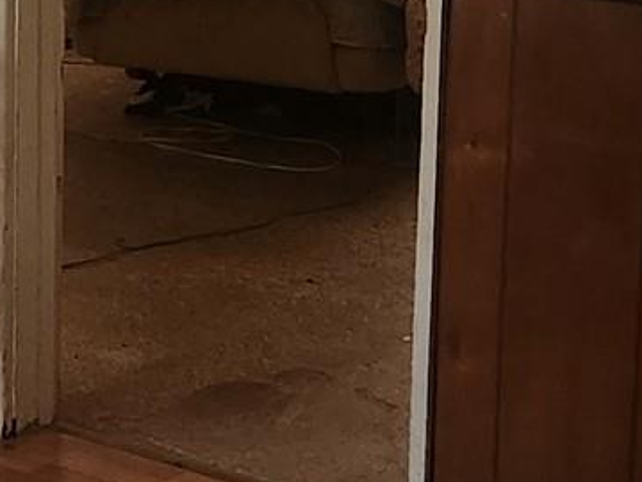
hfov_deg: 14.5
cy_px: -12
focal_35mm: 131
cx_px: -160
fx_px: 2430
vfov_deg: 11.2
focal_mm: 5.4
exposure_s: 1/24
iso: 640
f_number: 1.8
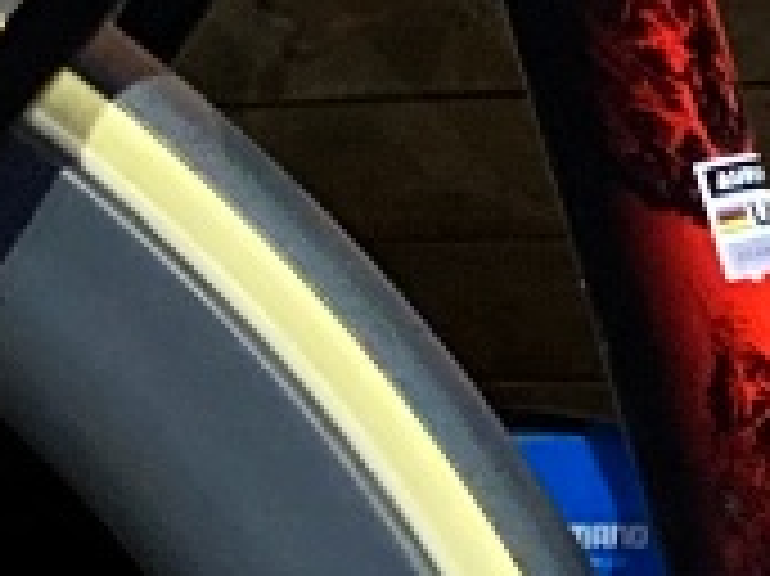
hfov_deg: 9.9
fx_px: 3734
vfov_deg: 8.8
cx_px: 2004
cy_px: 126
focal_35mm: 168
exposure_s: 1/50
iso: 200
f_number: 1.8
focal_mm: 3.99
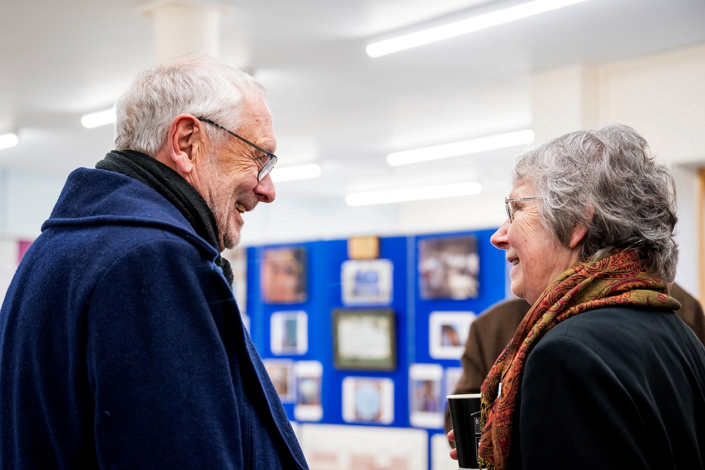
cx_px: 349
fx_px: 1195
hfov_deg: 32.9
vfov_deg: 22.3
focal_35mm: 61
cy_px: 235
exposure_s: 1/200
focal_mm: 60
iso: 1250
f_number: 3.2
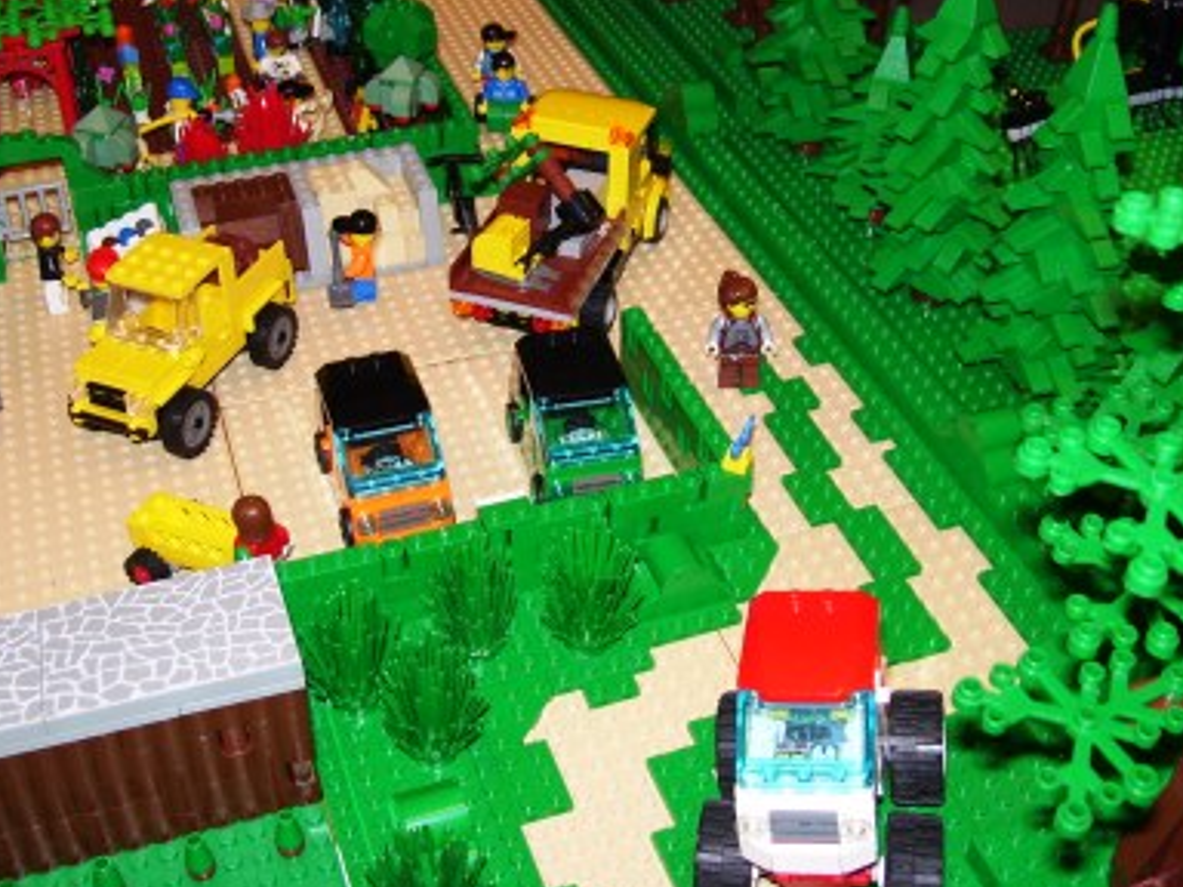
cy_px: 388
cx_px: 567
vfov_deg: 34.3
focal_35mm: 42
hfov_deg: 44.8
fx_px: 1435
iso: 80
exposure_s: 1/60
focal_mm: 6
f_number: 2.7
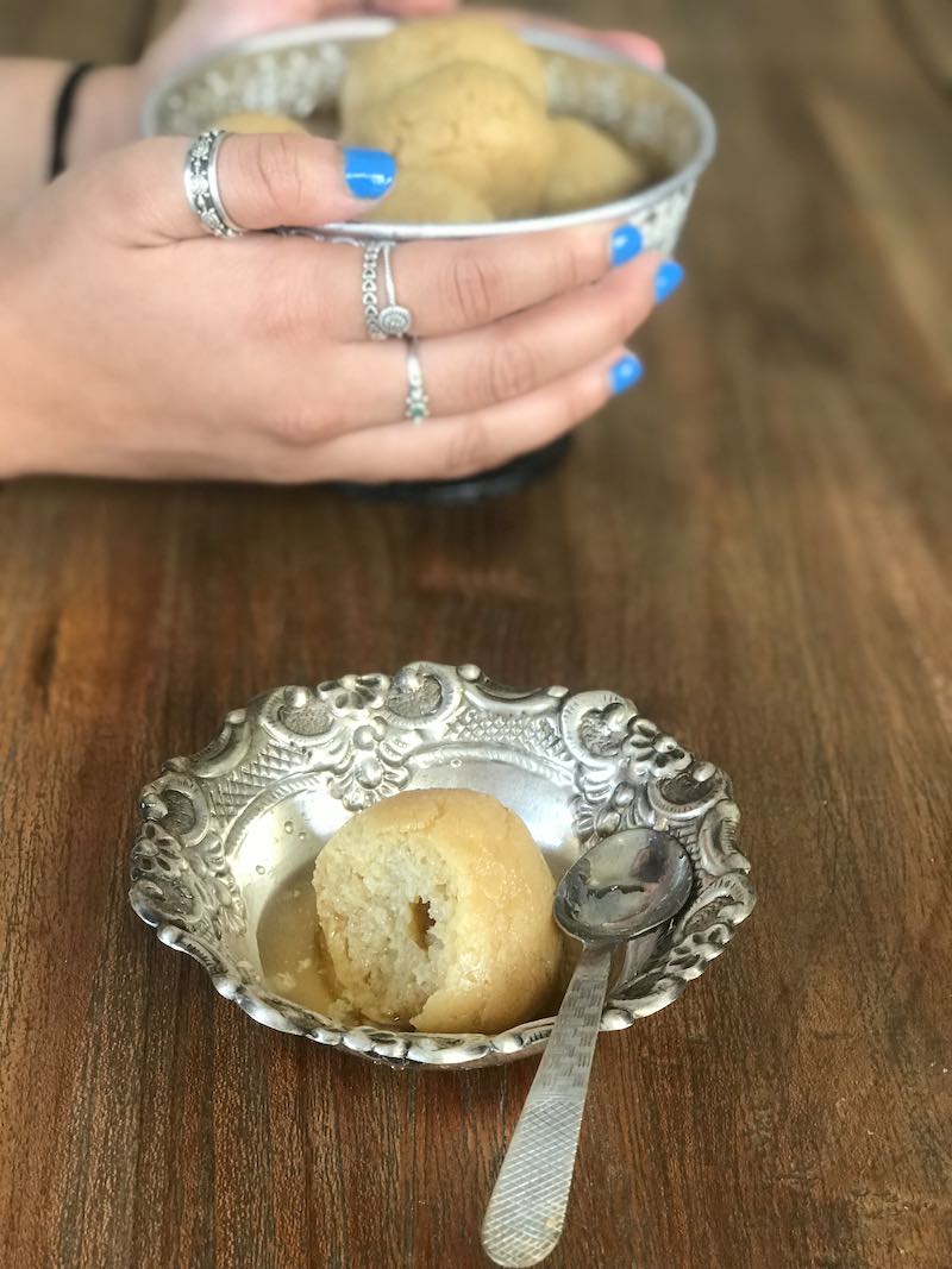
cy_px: 634
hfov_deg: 25.7
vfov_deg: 33.8
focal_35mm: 57
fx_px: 2091
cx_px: 476
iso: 80
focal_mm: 6.6
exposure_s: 1/50
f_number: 2.8
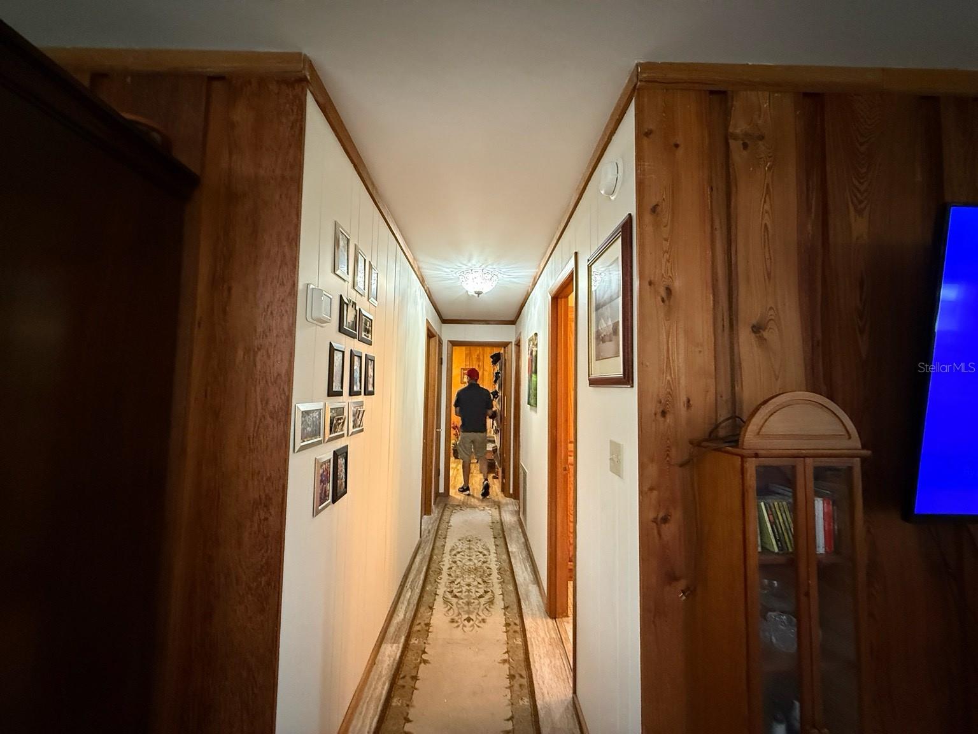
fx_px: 396
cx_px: 489
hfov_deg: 102.1
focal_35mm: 14
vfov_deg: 85.7
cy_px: 367
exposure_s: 1/60
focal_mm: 2.22
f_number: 2.2
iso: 800
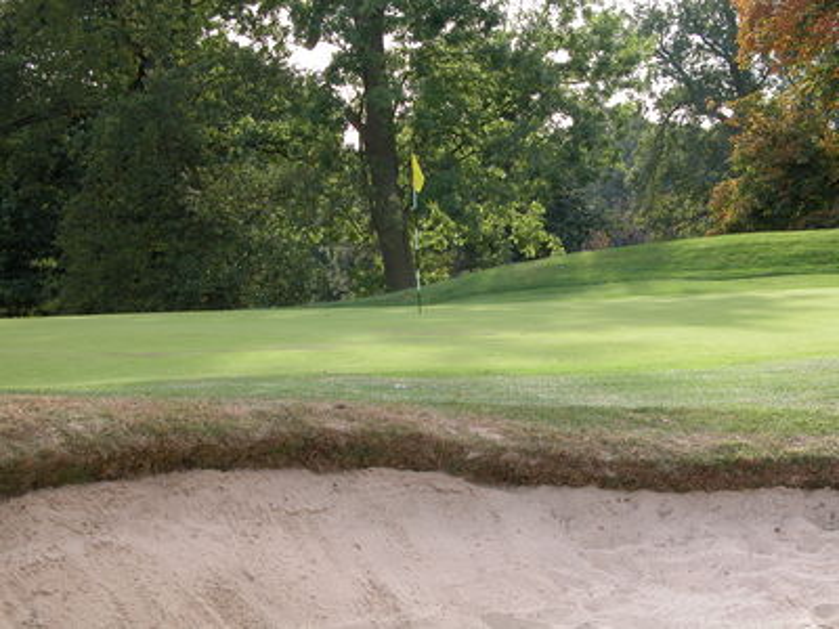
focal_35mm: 73
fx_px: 1769
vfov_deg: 20.2
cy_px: 314
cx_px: 420
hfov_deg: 26.7
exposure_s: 1/153
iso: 100
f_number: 4.2
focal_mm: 18.8
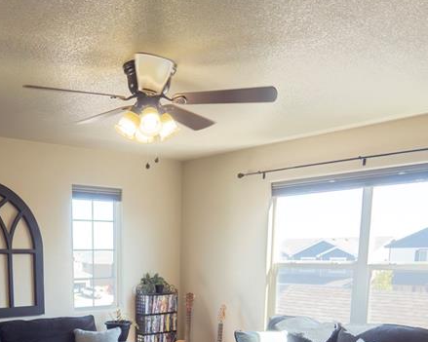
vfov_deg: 32.7
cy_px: 362
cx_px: 132
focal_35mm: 41
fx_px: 519
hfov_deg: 43.9
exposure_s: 1/320
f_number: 4
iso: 250
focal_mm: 9
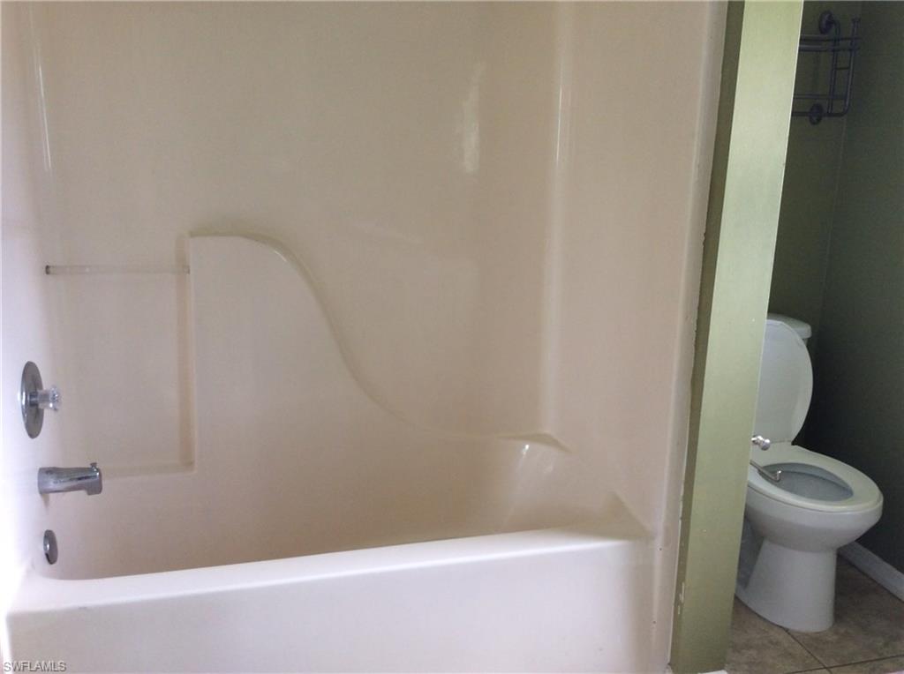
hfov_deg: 56.9
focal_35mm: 32
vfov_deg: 44.0
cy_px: 337
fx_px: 834
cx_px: 452
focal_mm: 3.3
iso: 50
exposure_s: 1/24
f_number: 2.4
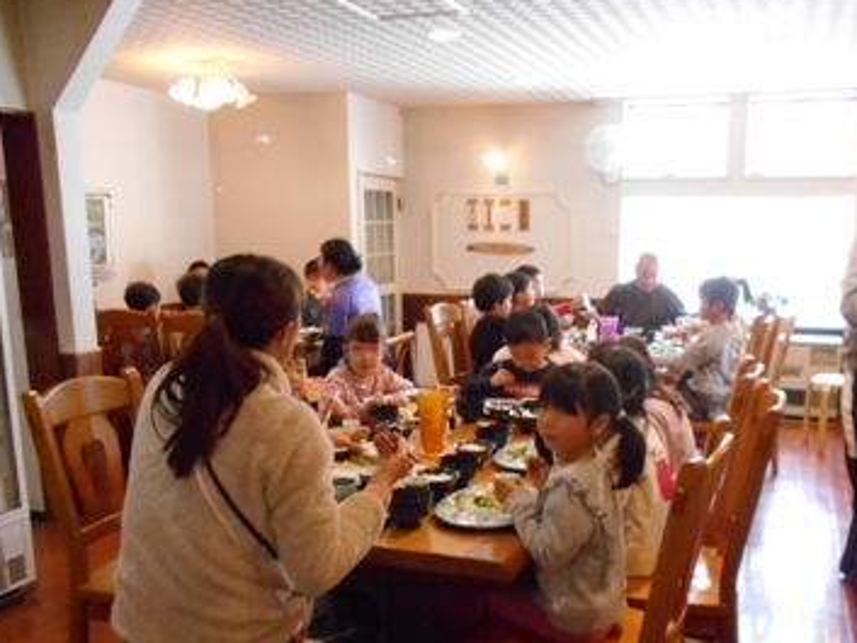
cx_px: 532
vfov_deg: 42.7
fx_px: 817
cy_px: 393
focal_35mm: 33
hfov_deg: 54.8
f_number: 3.2
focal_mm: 4.6
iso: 800
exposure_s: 1/40
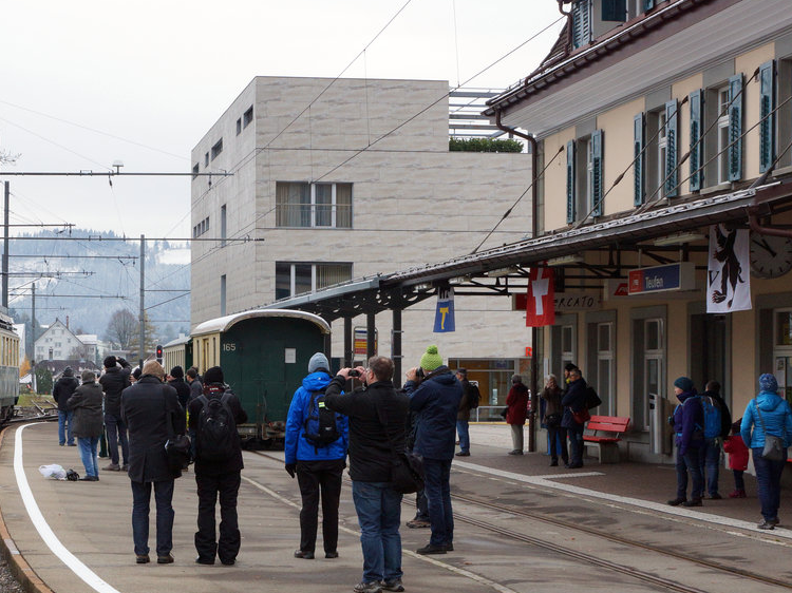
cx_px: 244
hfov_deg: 24.0
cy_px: 347
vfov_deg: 18.2
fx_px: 1847
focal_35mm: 81
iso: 400
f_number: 10
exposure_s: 1/320
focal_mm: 35
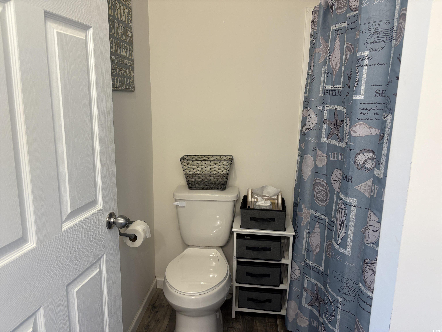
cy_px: 166
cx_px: 221
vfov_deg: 53.1
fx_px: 332
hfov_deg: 67.3
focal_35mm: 26
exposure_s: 1/120
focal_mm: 5.96
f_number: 1.6
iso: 125
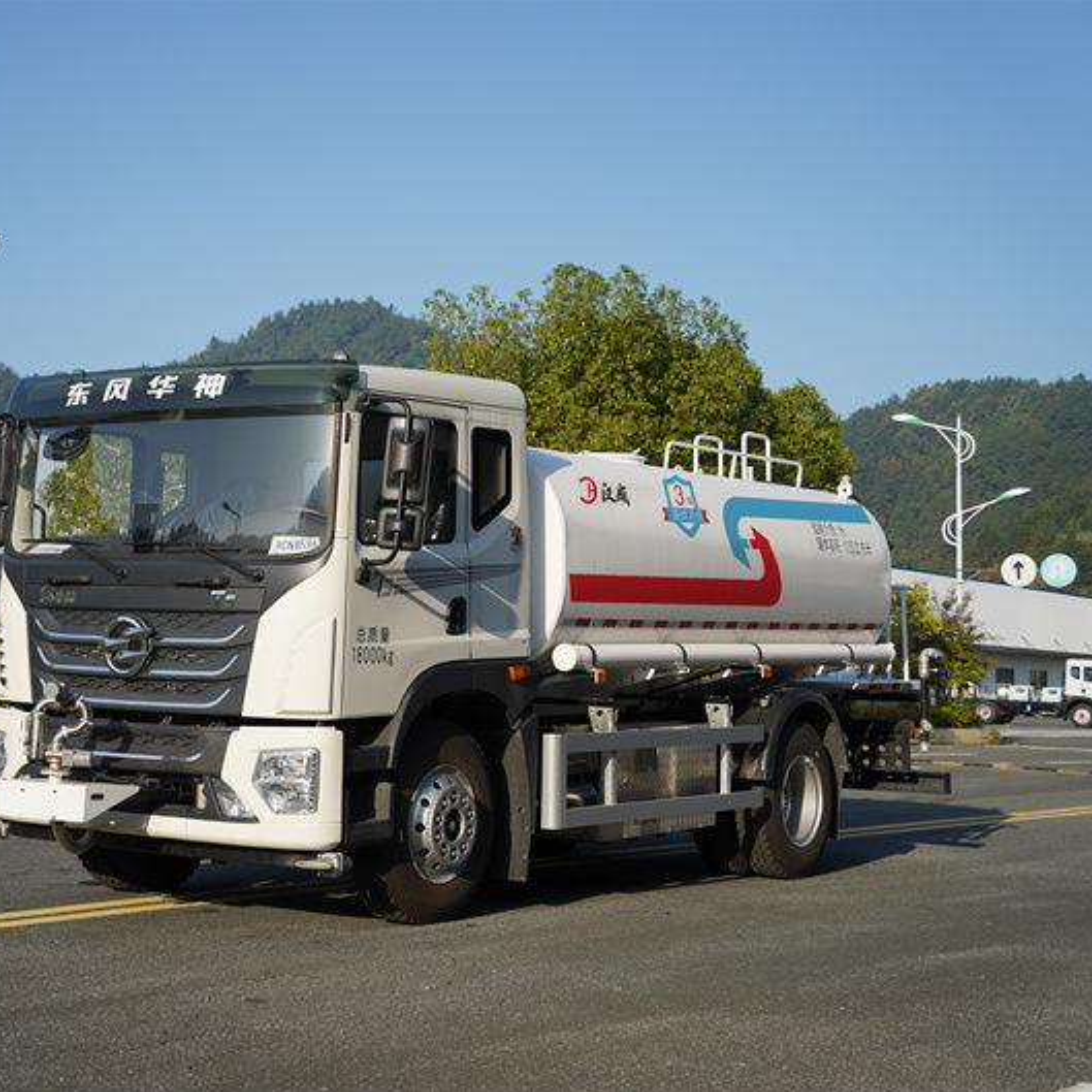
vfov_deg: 37.6
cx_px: 372
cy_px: 548
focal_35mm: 45
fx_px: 1606
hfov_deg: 37.2
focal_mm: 35
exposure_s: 1/800
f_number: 3.2
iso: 125
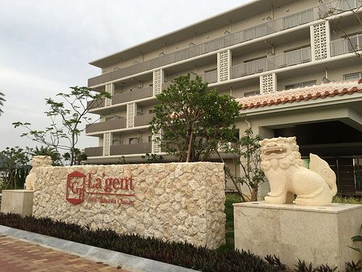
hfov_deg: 61.7
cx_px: 181
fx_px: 303
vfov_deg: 48.2
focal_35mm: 29
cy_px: 136
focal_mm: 4.15
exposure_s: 1/148
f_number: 2.2
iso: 25
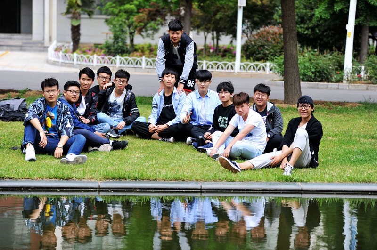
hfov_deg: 18.3
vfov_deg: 12.2
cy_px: 125
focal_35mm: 112
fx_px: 1171
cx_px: 188
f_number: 2.8
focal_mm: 112
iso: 200
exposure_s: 1/1250
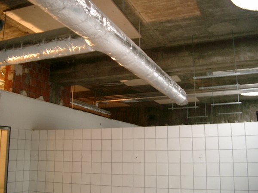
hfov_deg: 50.1
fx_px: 276
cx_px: 129
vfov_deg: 38.7
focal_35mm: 37
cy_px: 96
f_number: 2.6
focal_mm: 7.6
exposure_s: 1/8
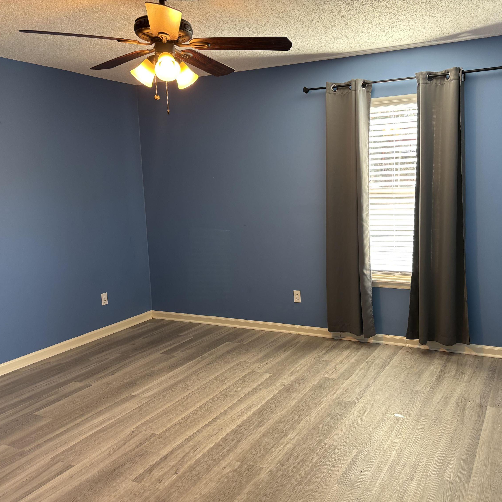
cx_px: 297
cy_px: 253
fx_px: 509
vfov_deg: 52.5
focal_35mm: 31
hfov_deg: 52.2
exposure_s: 1/60
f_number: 1.6
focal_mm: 5.96
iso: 100
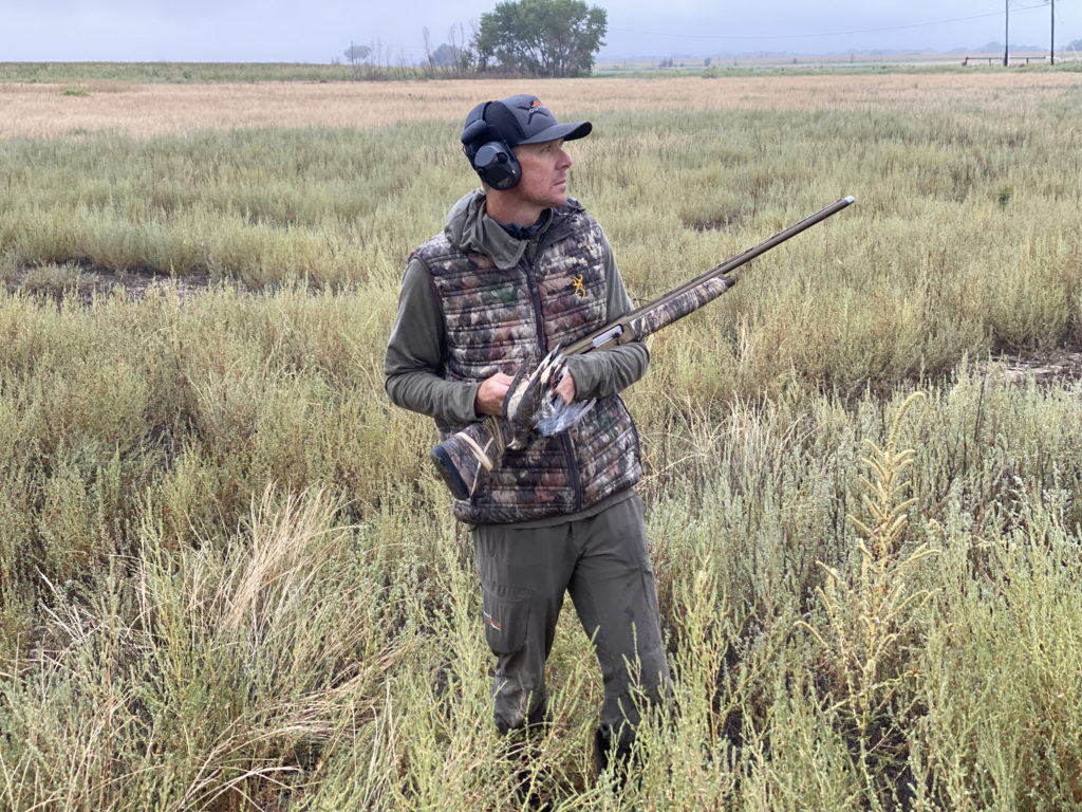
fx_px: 1625
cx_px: 541
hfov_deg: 36.8
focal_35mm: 52
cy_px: 406
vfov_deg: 28.0
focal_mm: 6
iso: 80
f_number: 2
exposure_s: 1/122
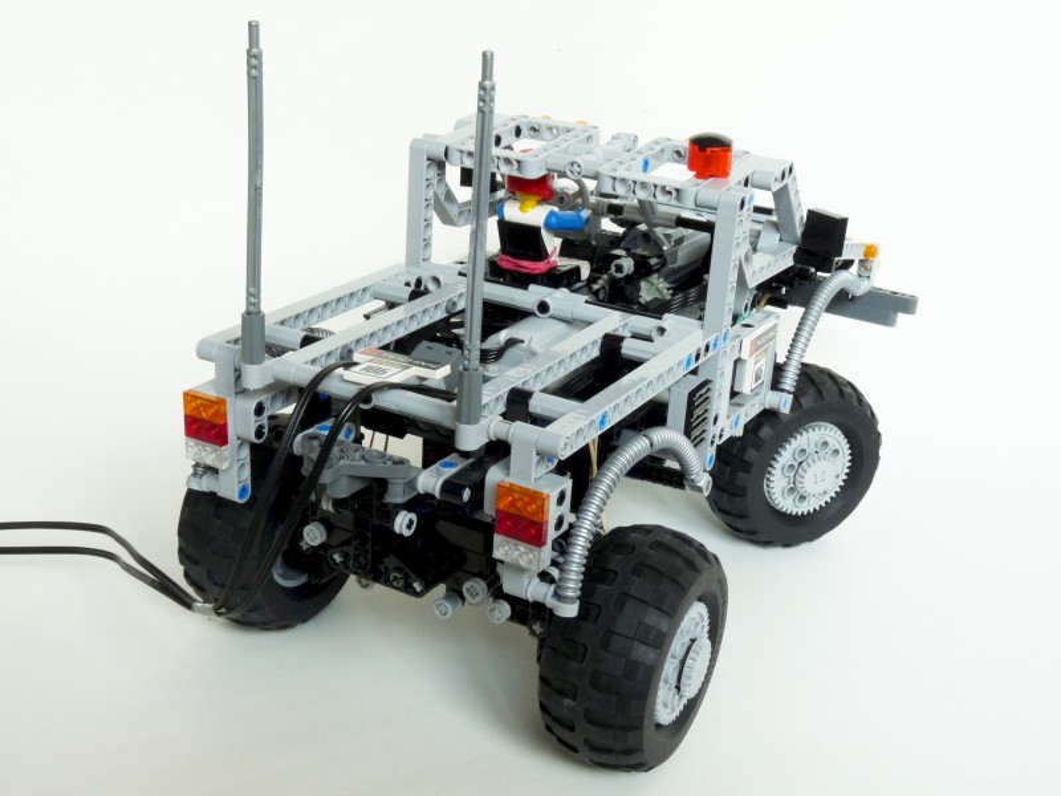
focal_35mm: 46
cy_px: 398
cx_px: 530
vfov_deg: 31.5
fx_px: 1410
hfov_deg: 41.2
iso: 100
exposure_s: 1/20
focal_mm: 8.2
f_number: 7.1
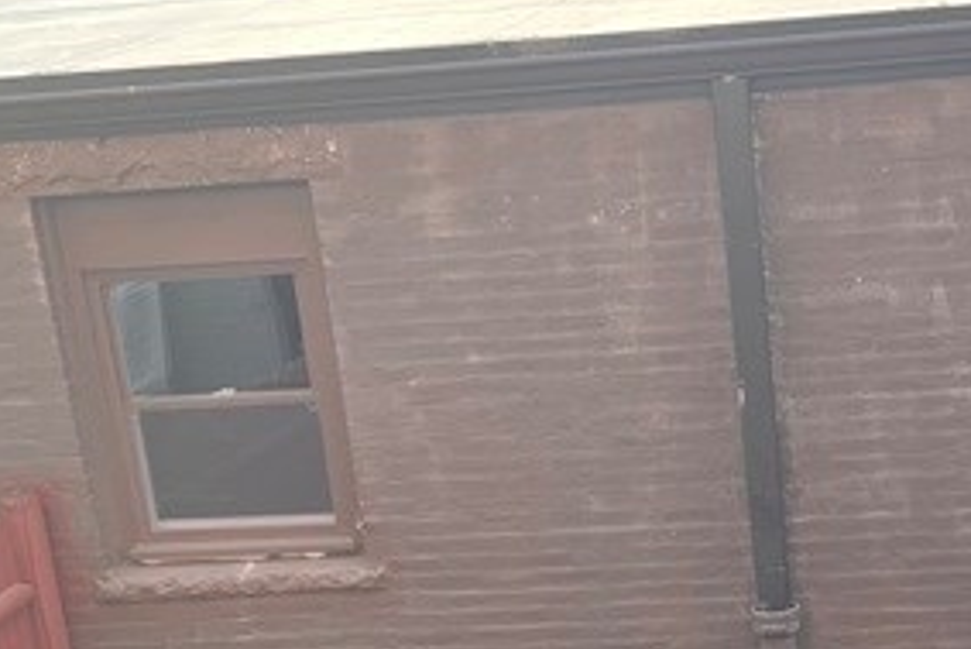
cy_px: 767
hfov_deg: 25.8
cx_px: 796
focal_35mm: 77
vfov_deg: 17.0
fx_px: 2078
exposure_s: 1/121
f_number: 1.5
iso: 50
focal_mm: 5.7
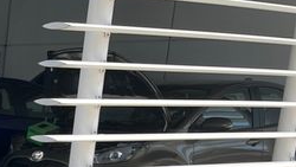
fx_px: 911
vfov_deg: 9.7
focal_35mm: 116
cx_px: -271
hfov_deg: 15.3
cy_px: 349
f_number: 1.6
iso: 50
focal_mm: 5.1
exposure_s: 1/1890
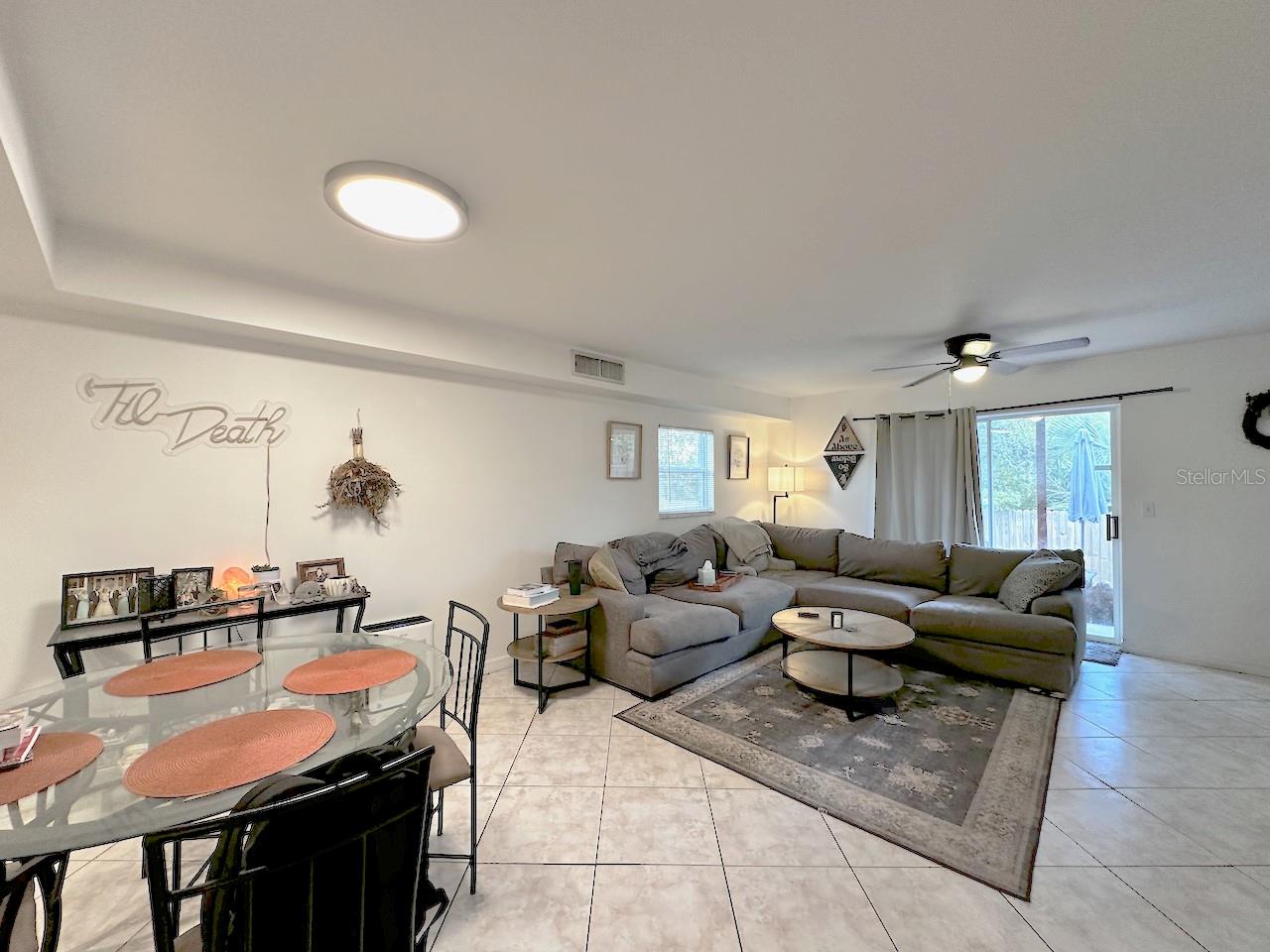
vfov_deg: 85.7
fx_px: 514
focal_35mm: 14
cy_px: 476
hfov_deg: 102.1
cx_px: 635
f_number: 2.2
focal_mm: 2.22
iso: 250
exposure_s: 1/60
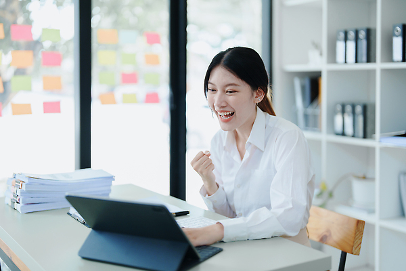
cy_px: 136
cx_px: 203
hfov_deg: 39.6
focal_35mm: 50
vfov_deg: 27.0
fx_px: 564
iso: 160
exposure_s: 1/400
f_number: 1.2
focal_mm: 50
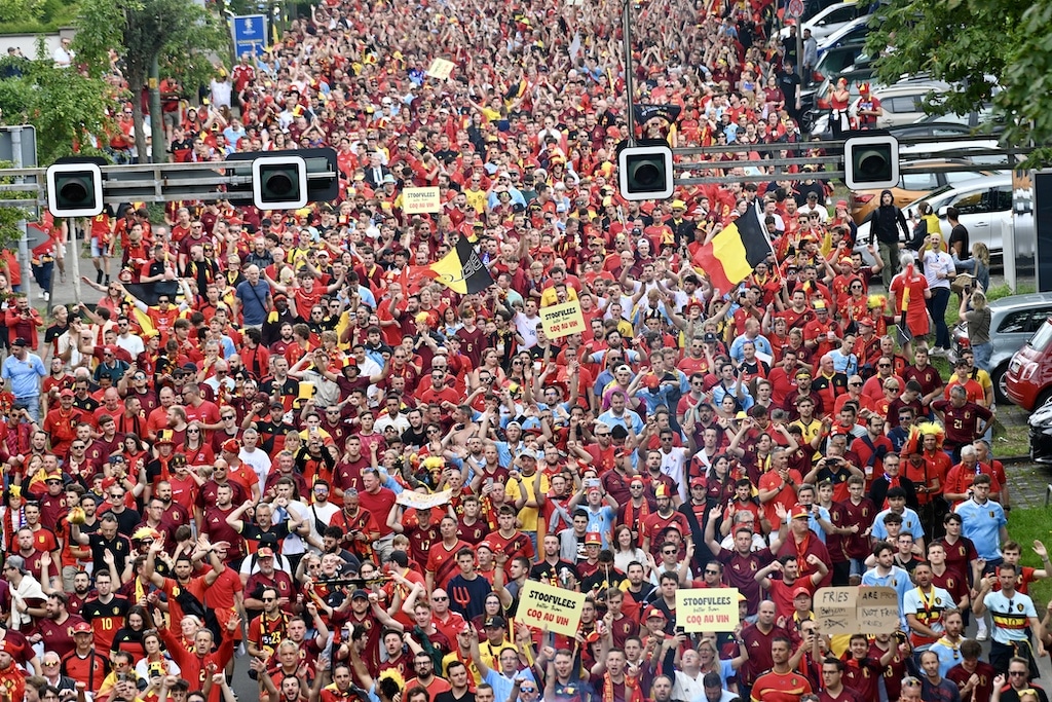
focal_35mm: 200
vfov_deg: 6.9
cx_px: 526
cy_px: 351
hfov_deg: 10.3
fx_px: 5845
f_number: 5.6
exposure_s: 1/200
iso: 100
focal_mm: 200
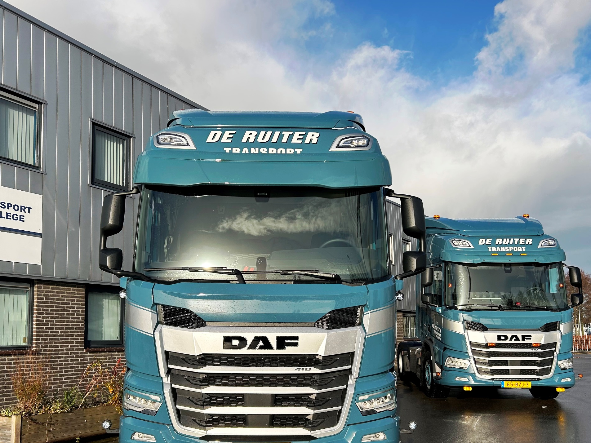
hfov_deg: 55.4
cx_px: 291
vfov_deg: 42.6
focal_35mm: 33
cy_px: 281
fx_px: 563
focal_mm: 5.7
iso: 50
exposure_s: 1/4630
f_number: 1.5
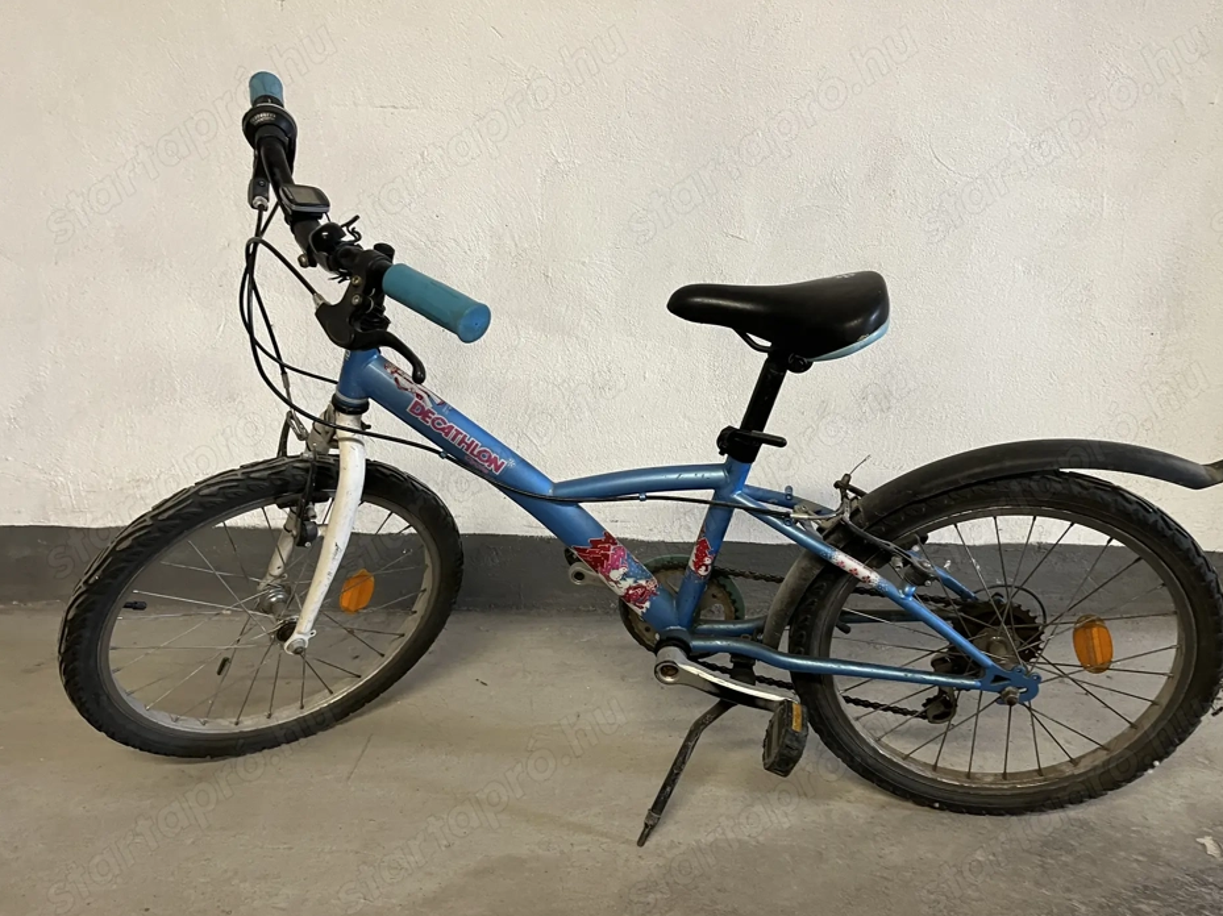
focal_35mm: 28
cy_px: 492
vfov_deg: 49.7
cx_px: 653
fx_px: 989
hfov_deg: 63.4
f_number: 1.6
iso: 200
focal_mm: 5.1
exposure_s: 1/50
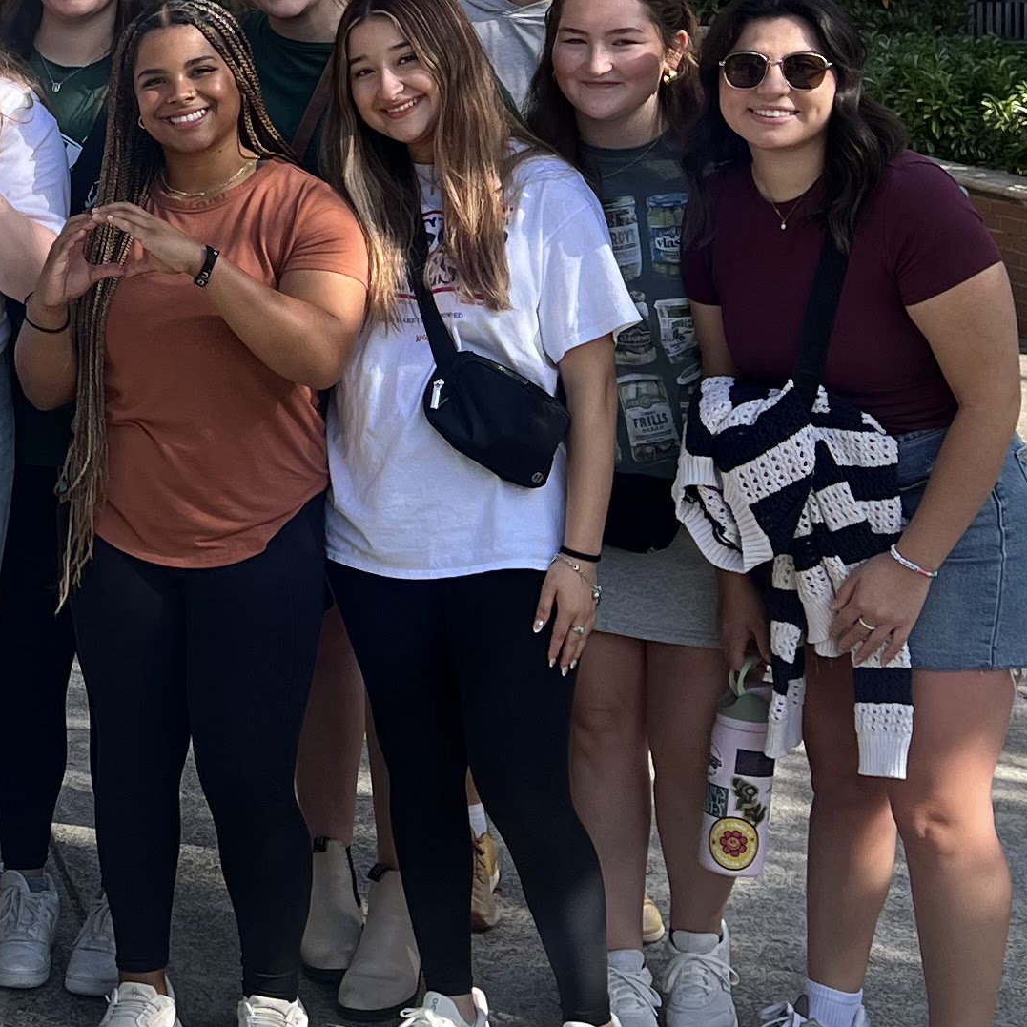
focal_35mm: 86
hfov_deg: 18.9
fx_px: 2887
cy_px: 113
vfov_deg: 19.8
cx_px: -250
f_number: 1.5
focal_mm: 5.7
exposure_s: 1/1669
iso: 50
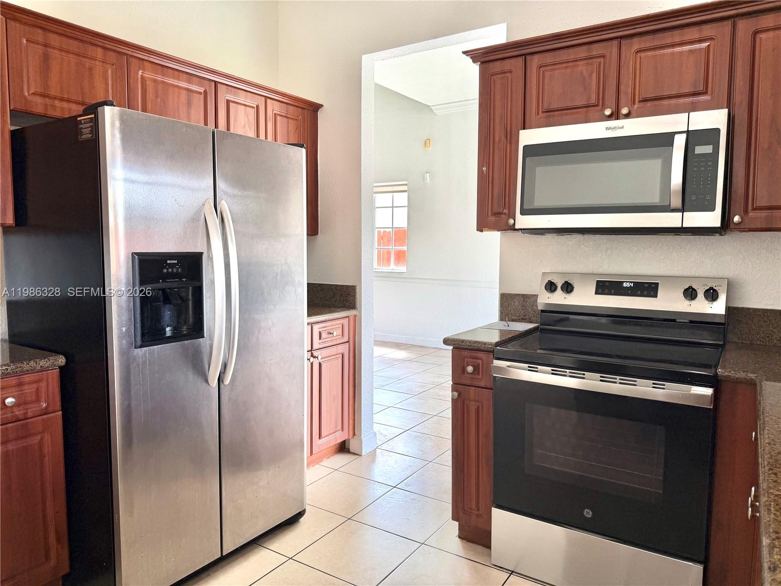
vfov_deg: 56.8
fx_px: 541
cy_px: 293
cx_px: 390
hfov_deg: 71.6
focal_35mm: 24
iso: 100
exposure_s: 1/120
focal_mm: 6.76
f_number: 1.78
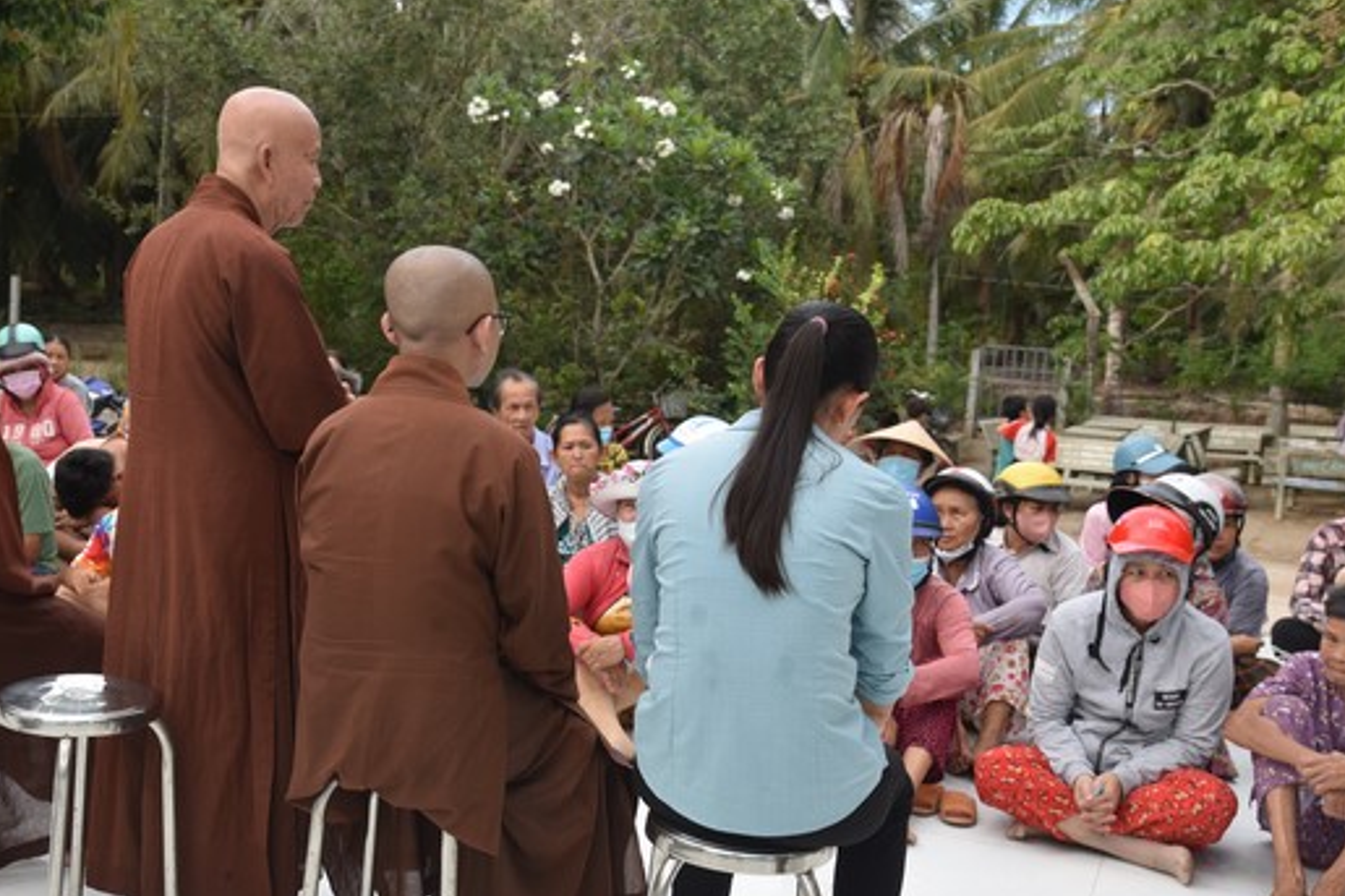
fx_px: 1793
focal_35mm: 48
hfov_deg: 40.9
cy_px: 473
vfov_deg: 28.1
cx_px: 533
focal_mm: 38
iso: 400
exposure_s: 1/200
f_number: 7.1
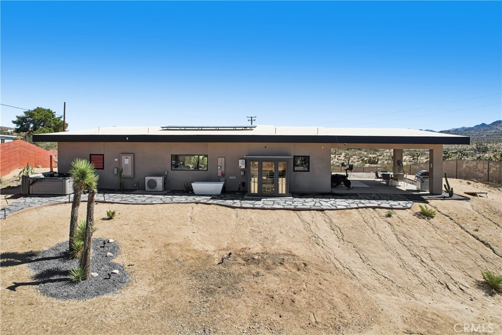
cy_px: 168
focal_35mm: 22
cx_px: 251
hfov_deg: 78.6
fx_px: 307
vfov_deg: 57.2
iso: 110
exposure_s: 1/2500
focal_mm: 8.4
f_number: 2.8
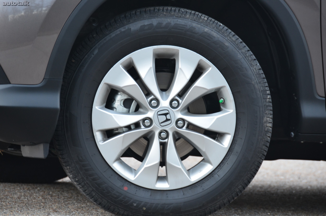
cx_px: 163
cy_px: 108
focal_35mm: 255
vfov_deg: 5.4
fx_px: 2304
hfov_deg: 8.1
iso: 800
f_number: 6.3
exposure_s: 1/15
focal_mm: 170
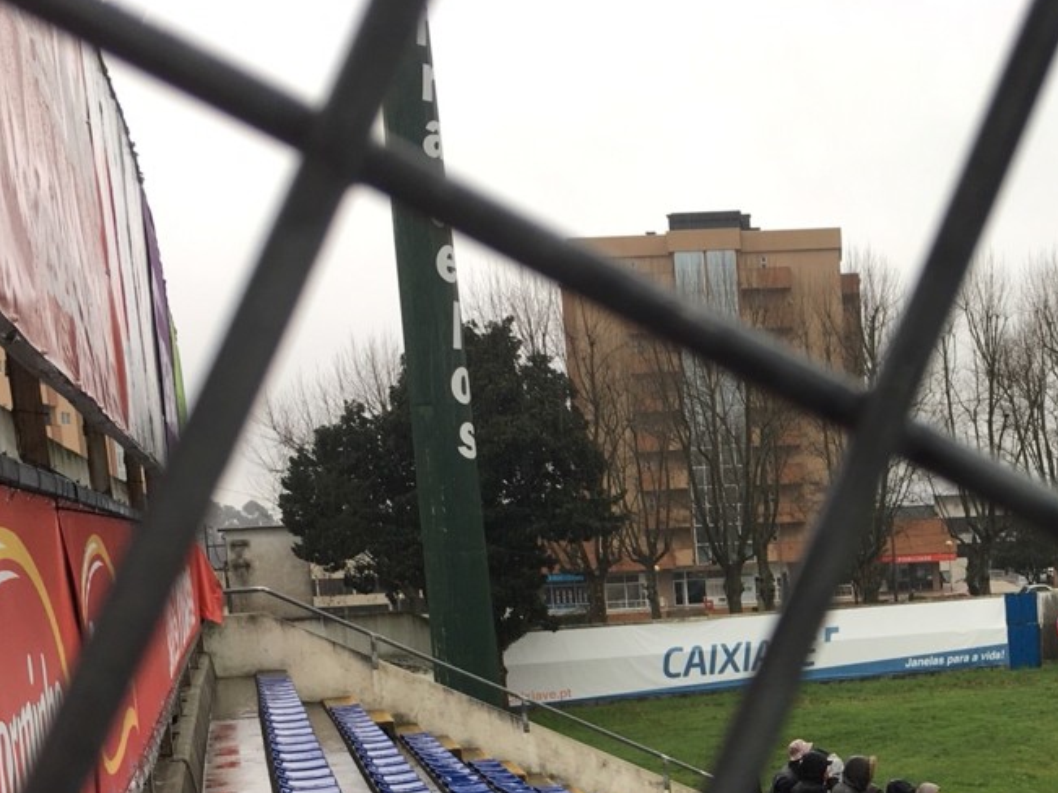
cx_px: 949
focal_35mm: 57
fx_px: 1742
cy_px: 736
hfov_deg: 32.2
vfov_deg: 24.8
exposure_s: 1/120
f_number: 2.2
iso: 25
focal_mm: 4.15
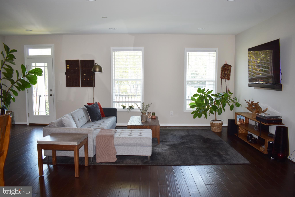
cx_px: 148
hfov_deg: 67.4
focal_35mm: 27
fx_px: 221
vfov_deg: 47.9
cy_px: 98
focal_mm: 18
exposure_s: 1/50
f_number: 3.5
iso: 200
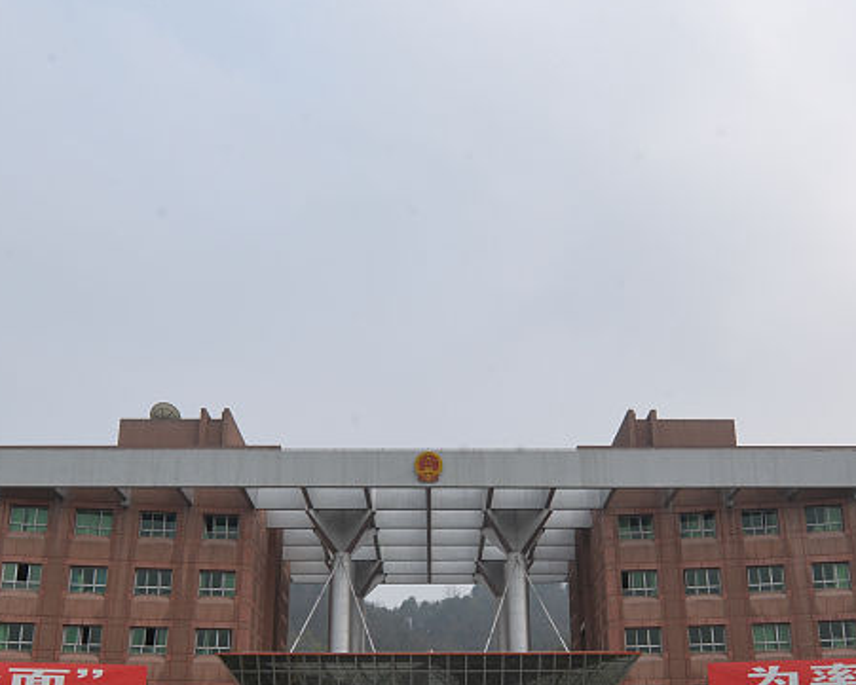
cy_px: 570
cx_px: 457
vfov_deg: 40.1
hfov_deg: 51.5
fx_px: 887
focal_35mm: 35
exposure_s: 1/50
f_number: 18
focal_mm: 14
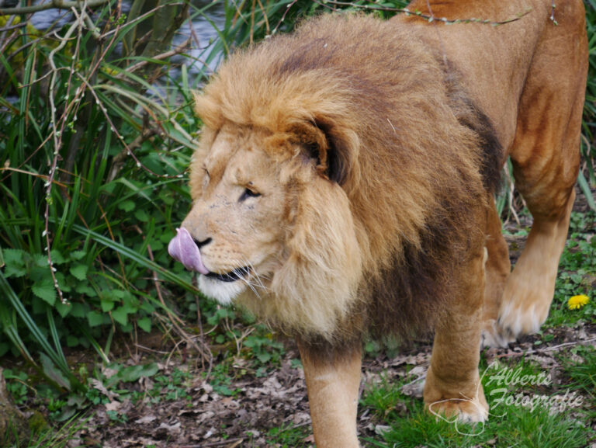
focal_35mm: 480
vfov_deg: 3.1
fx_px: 8270
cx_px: 298
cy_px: 224
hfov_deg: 4.1
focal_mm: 240
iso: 200
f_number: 5.3
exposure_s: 1/125
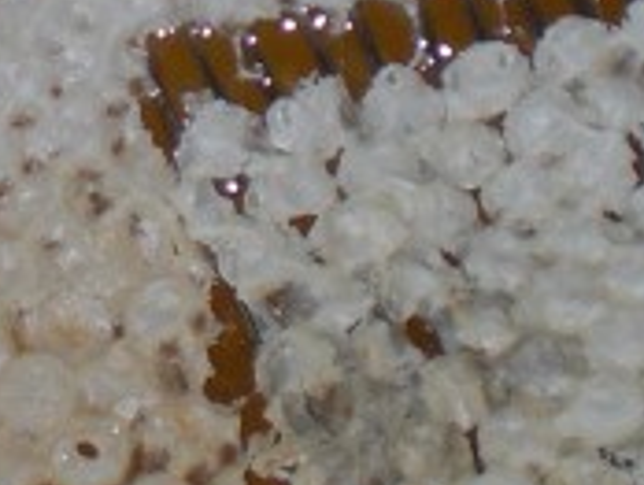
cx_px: 0
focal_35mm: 223
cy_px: -233
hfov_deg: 8.8
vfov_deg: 6.6
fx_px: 4154
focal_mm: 6.3
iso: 64
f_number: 3.1
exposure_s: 1/60
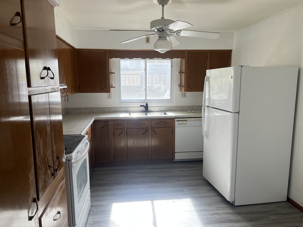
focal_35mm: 26
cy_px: 114
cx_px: 152
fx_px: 228
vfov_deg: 53.1
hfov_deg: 67.3
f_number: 1.5
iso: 64
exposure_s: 1/128
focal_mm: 5.7
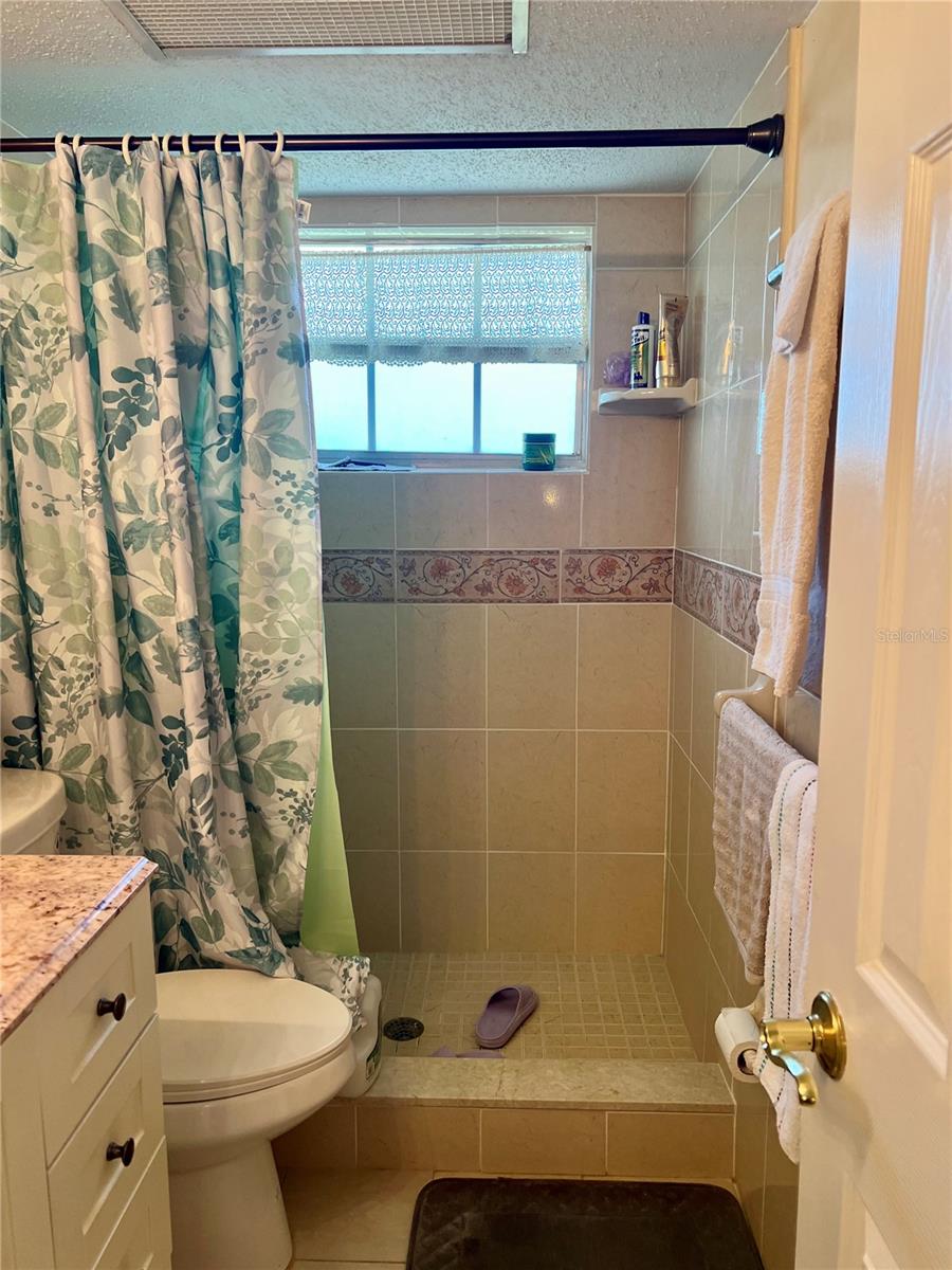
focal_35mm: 26
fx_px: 953
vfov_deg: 67.3
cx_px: 476
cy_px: 635
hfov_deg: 53.1
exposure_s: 1/120
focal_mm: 5.7
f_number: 1.5
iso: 100
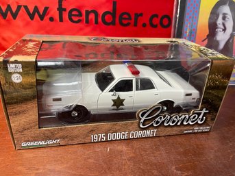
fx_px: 176
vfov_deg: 53.0
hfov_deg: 67.3
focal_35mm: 26
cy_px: 88
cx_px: 118
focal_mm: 4.2
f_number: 1.6
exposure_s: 1/60
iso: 100
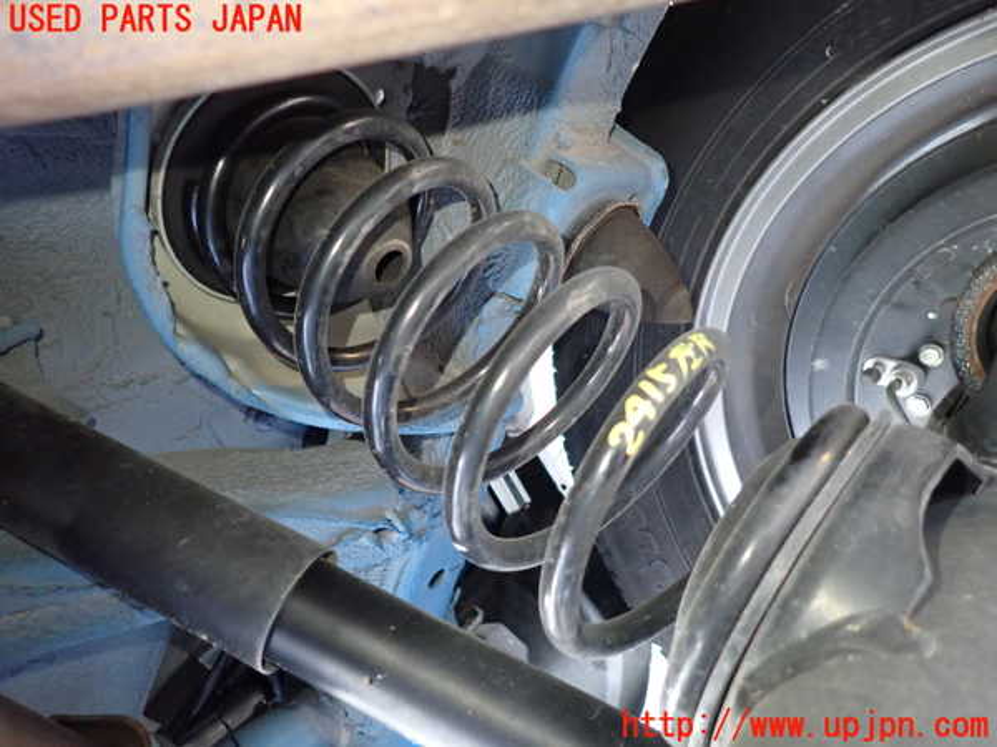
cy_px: 374
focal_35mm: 25
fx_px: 720
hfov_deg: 69.4
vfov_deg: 54.9
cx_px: 498
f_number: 2
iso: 640
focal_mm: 4.5
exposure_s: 1/30
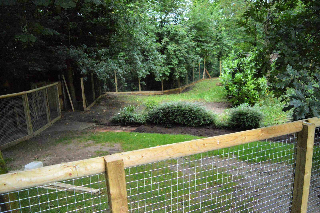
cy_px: 106
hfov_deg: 62.0
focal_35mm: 30
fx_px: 266
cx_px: 160
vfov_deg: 43.5
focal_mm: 20
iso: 6400
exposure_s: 1/4000
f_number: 3.5
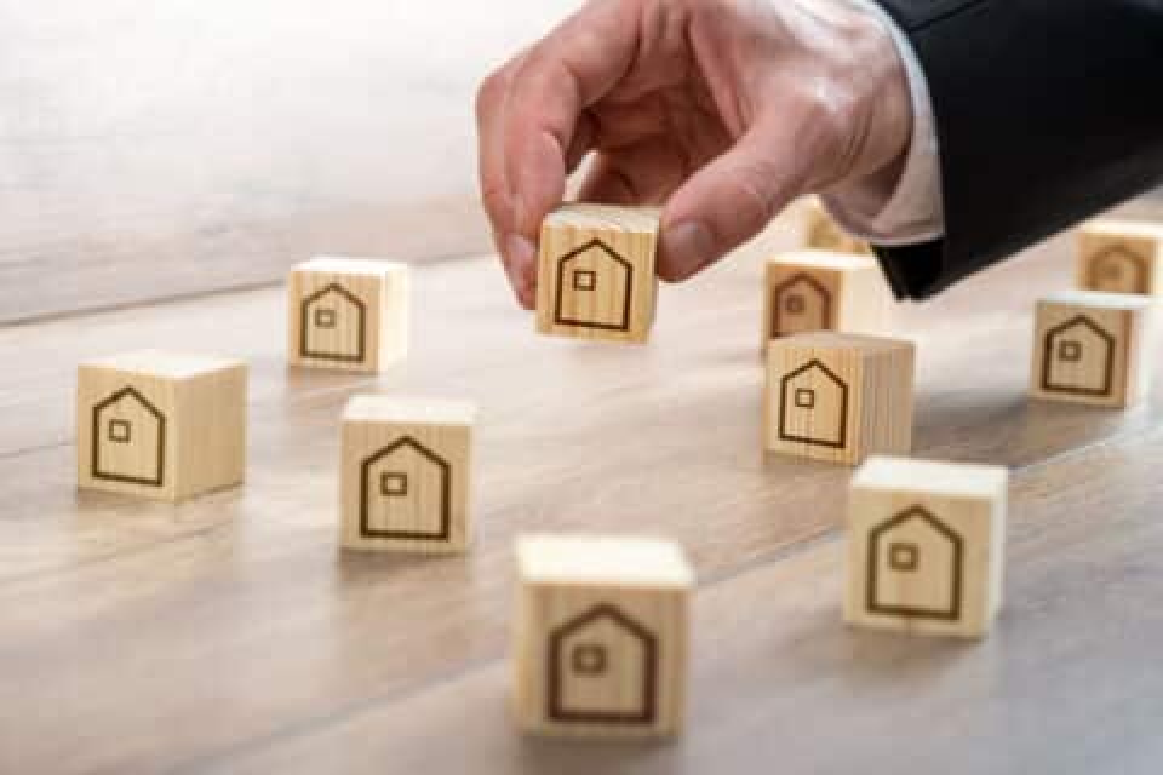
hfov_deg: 23.9
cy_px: 388
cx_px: 582
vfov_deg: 16.1
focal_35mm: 85
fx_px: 2746
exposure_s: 1/160
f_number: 8
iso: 100
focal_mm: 85
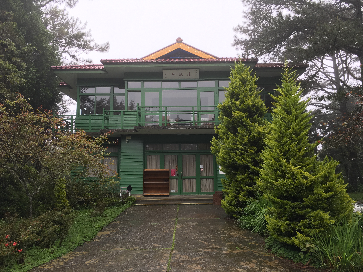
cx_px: 182
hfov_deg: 61.7
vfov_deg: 48.2
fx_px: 304
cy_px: 136
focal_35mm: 29
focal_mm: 4.15
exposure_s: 1/120
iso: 32
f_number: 2.2
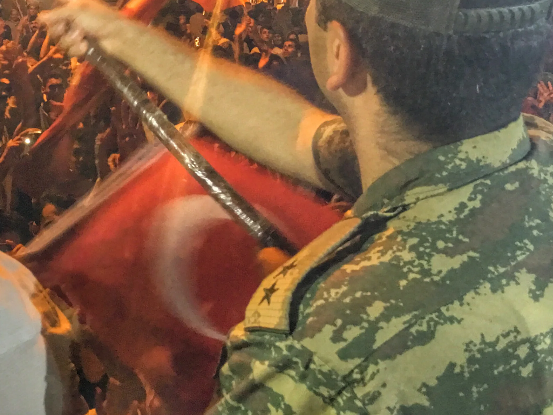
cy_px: -19
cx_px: 55
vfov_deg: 22.5
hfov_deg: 29.9
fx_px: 990
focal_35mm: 62
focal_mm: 4.2
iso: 100
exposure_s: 1/10
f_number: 2.2
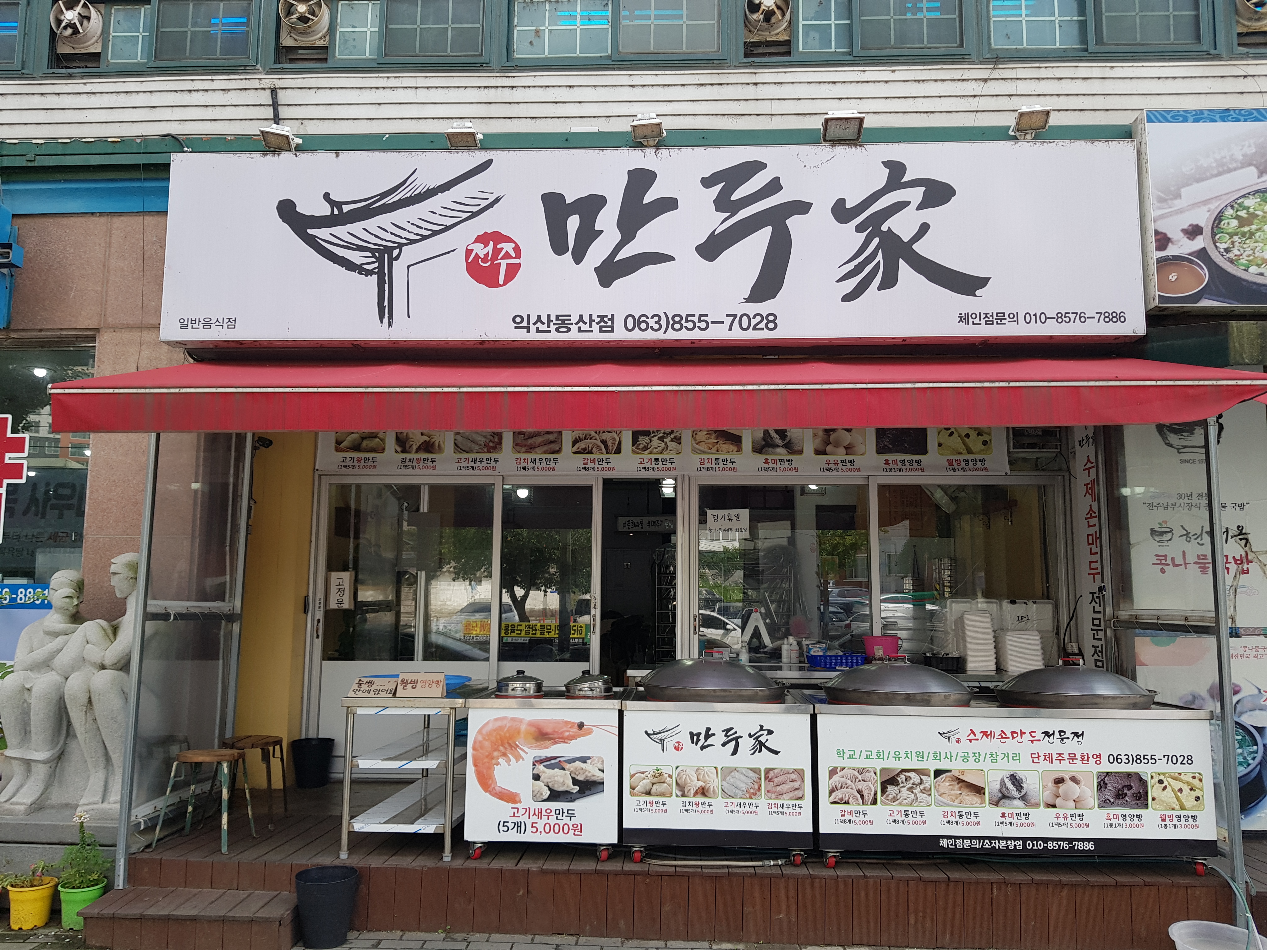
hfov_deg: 67.3
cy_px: 475
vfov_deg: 53.1
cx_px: 634
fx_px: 952
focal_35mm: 26
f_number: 1.7
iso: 40
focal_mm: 4.3
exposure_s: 1/558
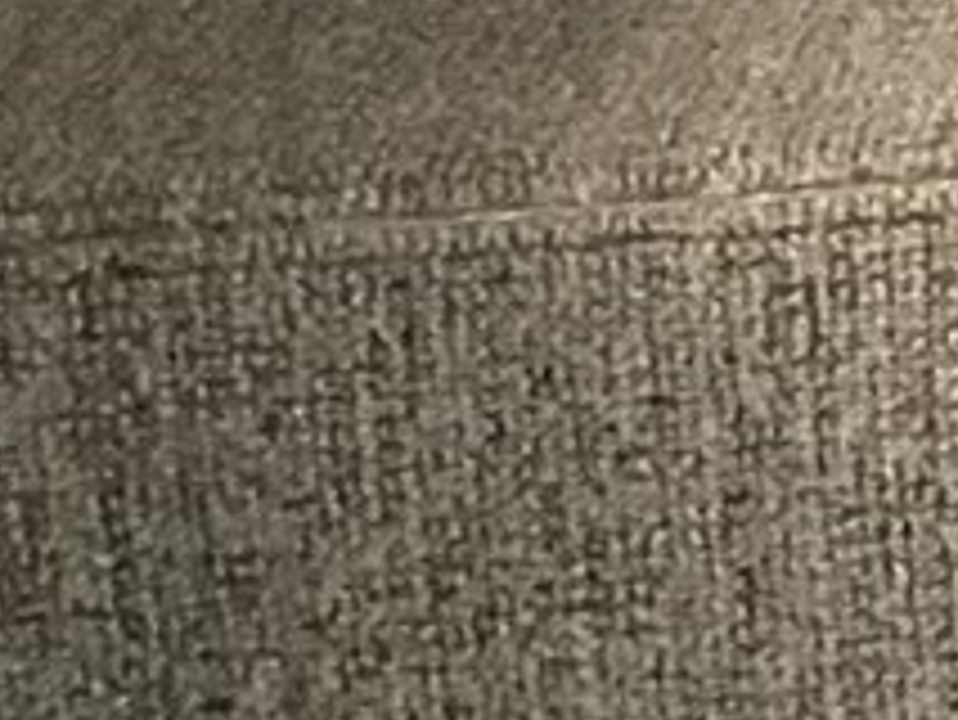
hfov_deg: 8.4
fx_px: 5704
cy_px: -1249
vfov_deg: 6.7
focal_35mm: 206
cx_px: 2692
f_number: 1.8
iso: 500
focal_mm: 3
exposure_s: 1/25
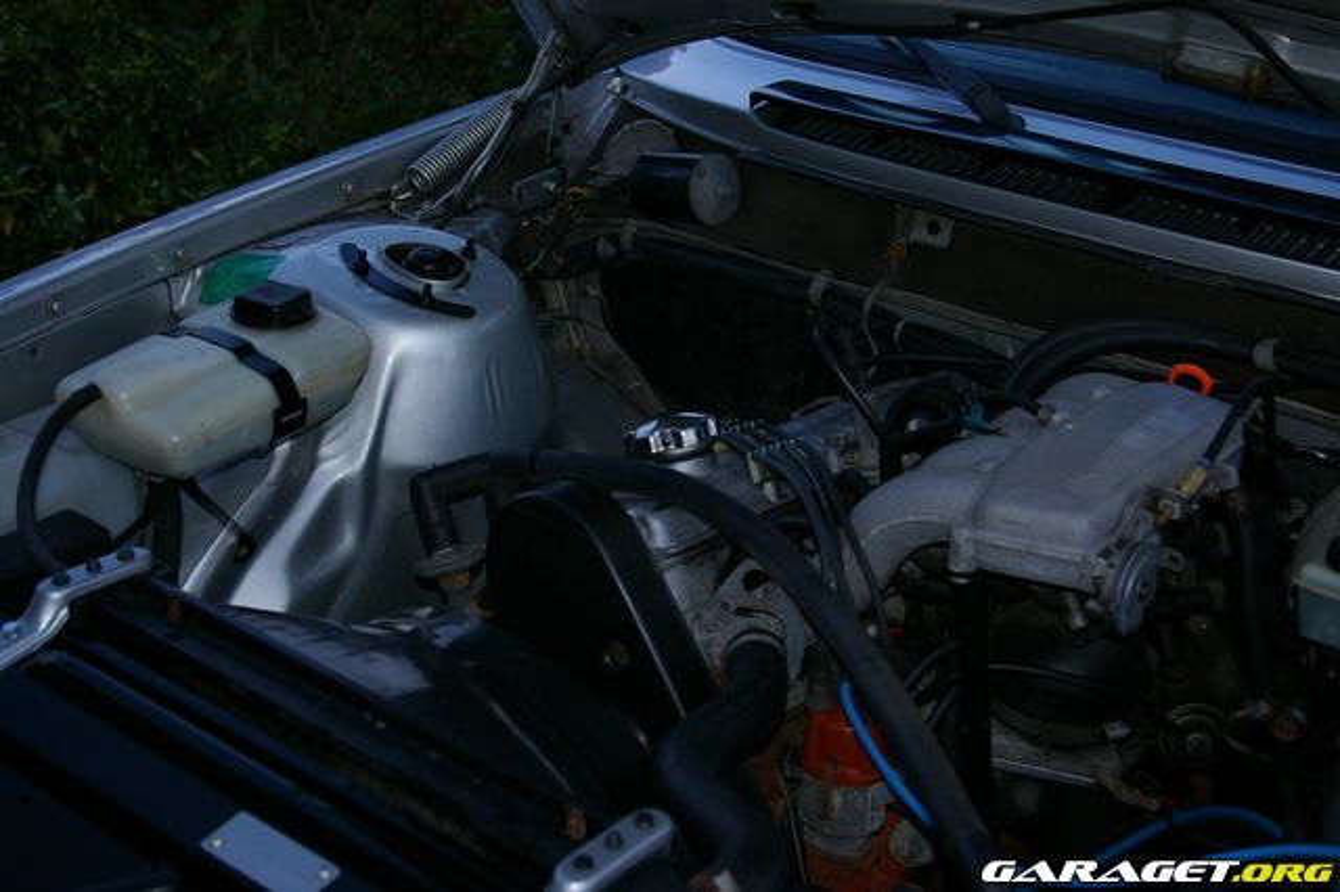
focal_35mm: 52
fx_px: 1934
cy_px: 446
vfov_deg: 26.0
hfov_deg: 38.2
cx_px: 670
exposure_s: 1/60
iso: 400
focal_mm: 35
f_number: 4.5
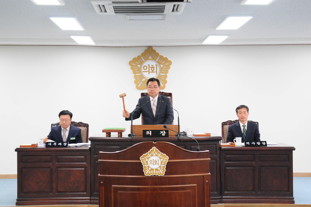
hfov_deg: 28.1
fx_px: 621
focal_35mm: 72
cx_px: 156
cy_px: 104
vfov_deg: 18.9
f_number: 4.5
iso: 1600
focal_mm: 48
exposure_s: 1/80
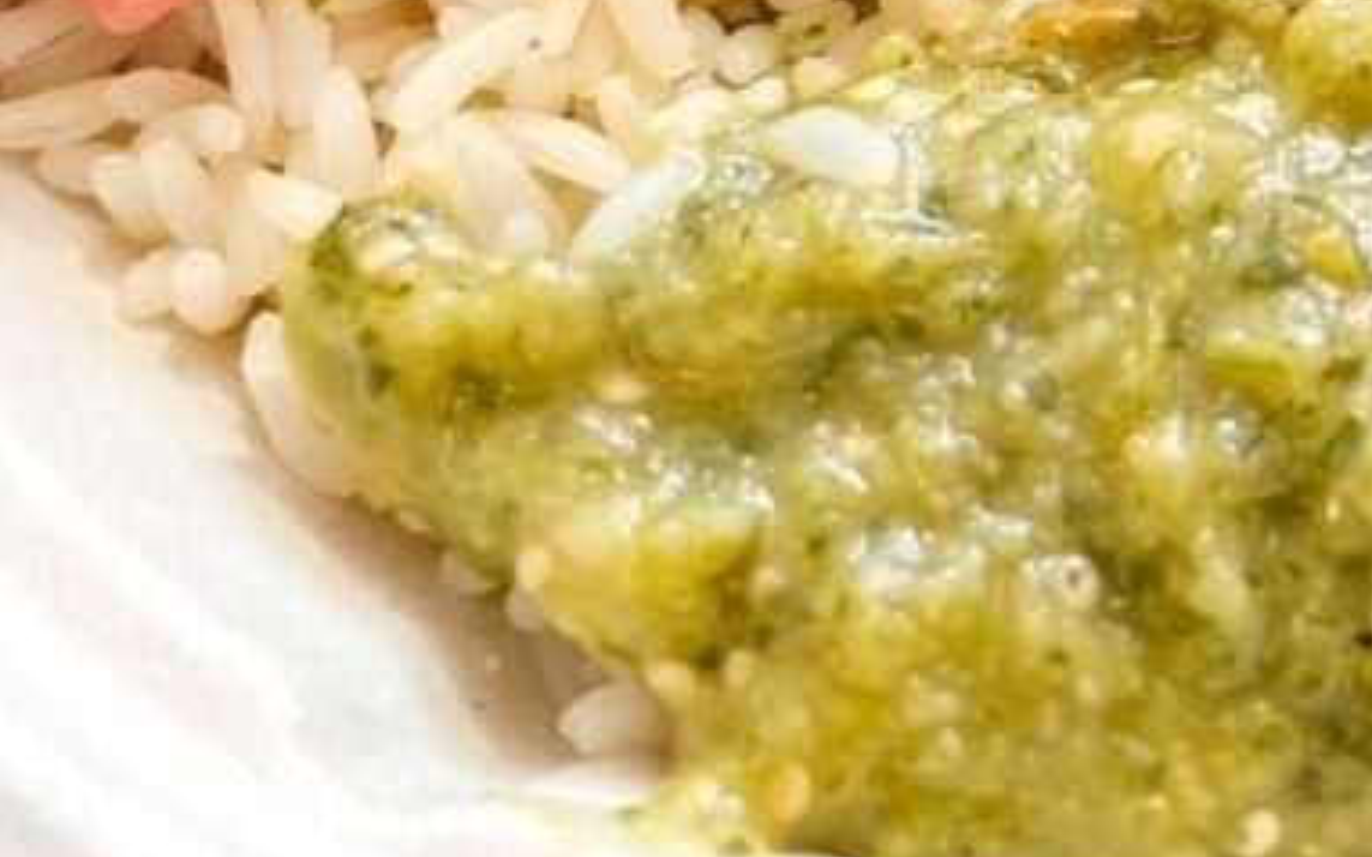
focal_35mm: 74
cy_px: -252
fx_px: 2767
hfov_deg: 26.6
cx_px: 1322
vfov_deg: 16.6
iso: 80
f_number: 1.6
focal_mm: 5.1
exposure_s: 1/120
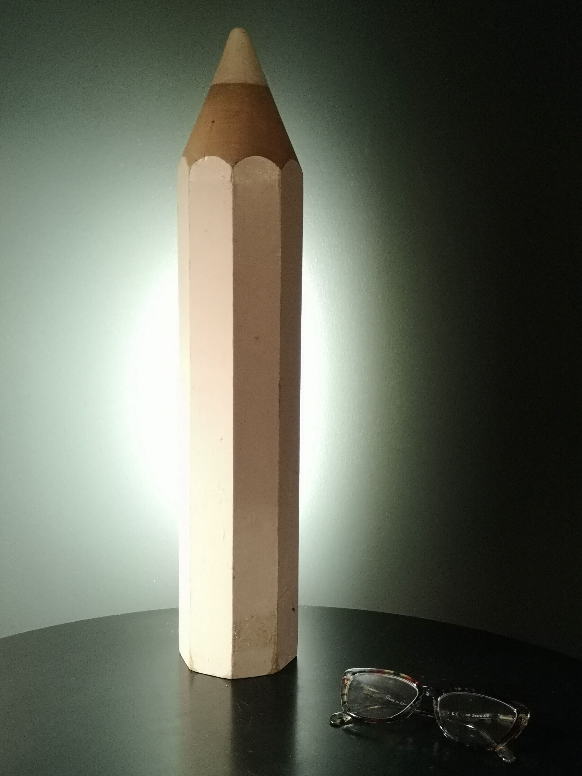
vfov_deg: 45.8
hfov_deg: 35.1
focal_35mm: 41
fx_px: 919
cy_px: 388
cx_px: 291
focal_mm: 3.95
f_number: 1.8
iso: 400
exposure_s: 1/25
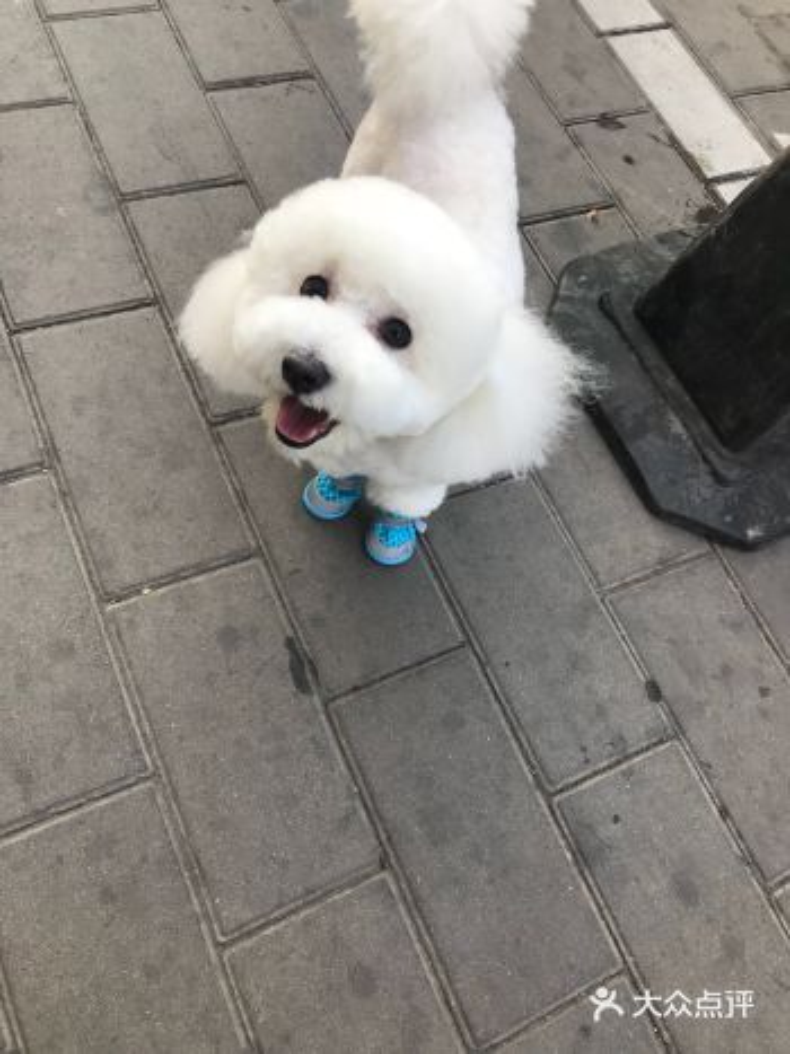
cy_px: 527
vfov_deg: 63.5
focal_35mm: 28
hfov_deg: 49.7
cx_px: 395
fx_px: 852
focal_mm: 3.99
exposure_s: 1/120
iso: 20
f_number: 1.8
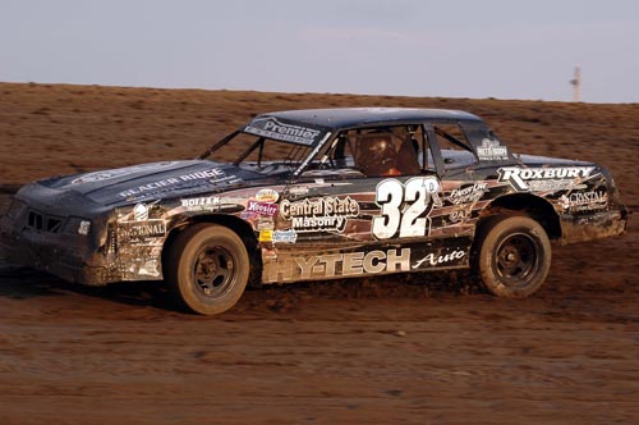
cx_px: 320
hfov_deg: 12.2
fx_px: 2978
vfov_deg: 8.1
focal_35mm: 168
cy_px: 212
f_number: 5
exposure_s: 1/500
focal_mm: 112
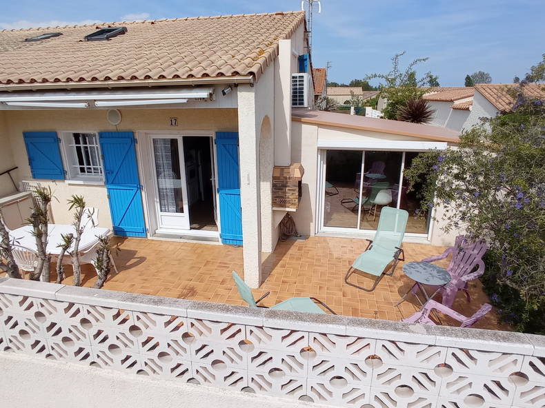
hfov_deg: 63.5
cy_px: 204
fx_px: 441
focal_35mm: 28
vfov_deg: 49.7
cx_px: 272
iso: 113
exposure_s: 1/1984
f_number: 2.2
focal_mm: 1.65
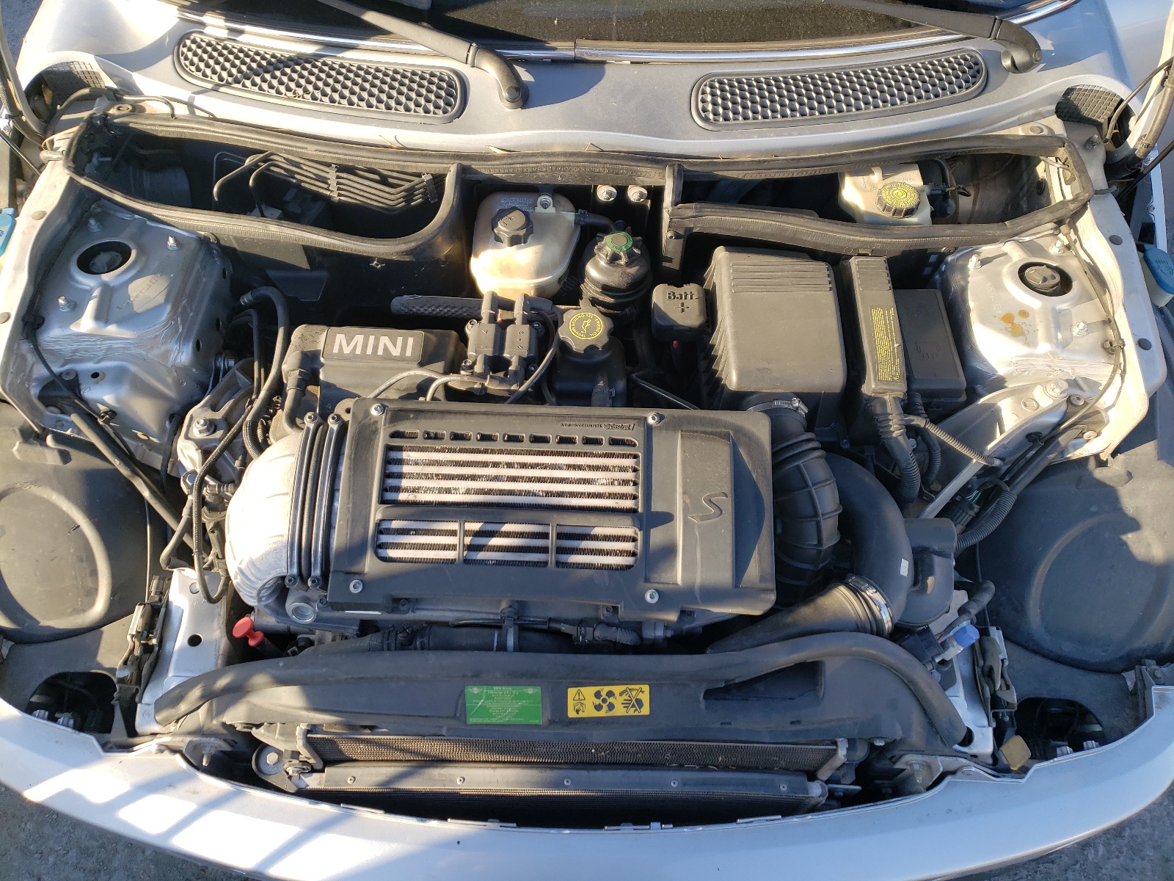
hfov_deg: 67.3
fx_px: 882
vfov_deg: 53.1
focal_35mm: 26
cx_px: 587
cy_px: 440
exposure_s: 1/385
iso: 50
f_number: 1.5
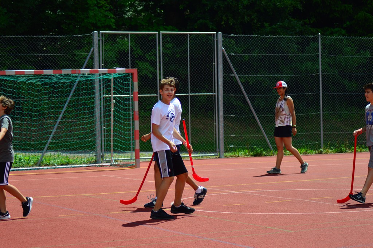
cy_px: 124
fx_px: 1087
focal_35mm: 105
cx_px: 186
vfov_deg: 13.0
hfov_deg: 19.5
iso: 200
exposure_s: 1/1600
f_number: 4
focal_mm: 70
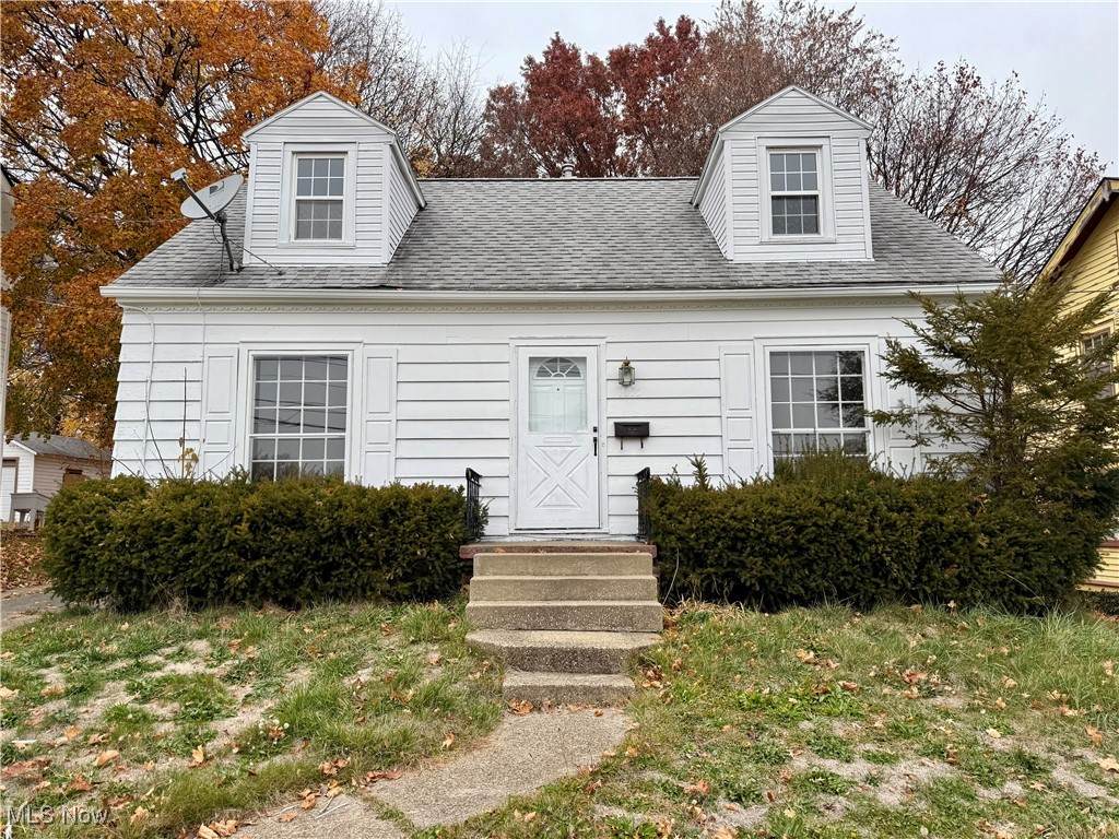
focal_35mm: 24
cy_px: 420
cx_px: 560
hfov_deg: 71.6
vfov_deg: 56.8
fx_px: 776
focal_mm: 6.76
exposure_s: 1/510
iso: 80
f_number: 1.78
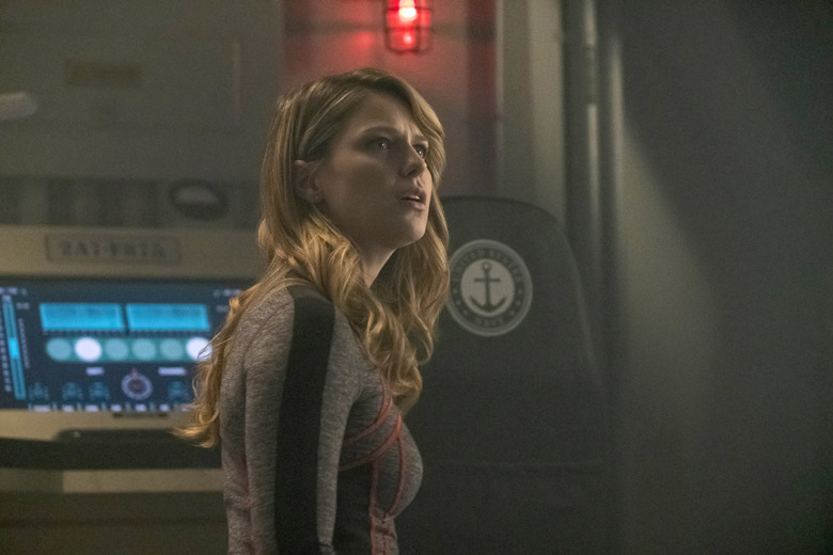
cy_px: 278
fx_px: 2684
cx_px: 416
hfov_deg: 17.6
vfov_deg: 11.8
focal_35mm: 116
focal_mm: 77.3
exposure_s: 1/160
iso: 8000
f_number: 3.2
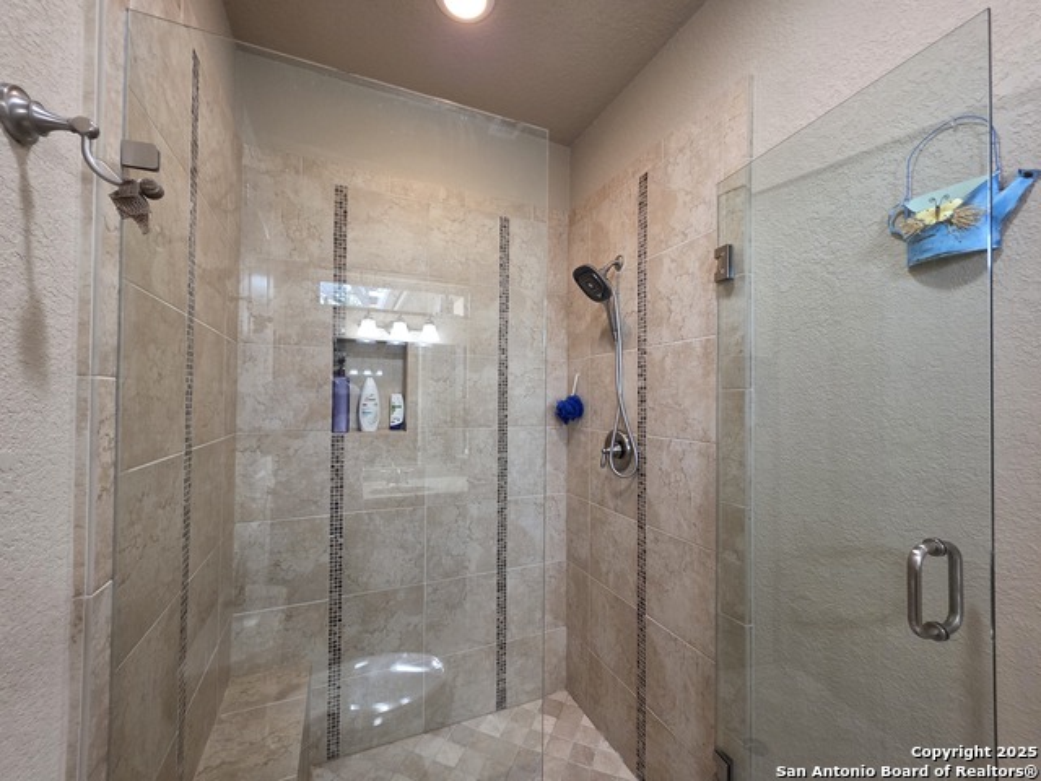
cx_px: 520
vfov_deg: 89.9
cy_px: 390
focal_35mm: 13
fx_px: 391
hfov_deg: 106.2
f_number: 1.9
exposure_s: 1/60
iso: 320
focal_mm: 2.2
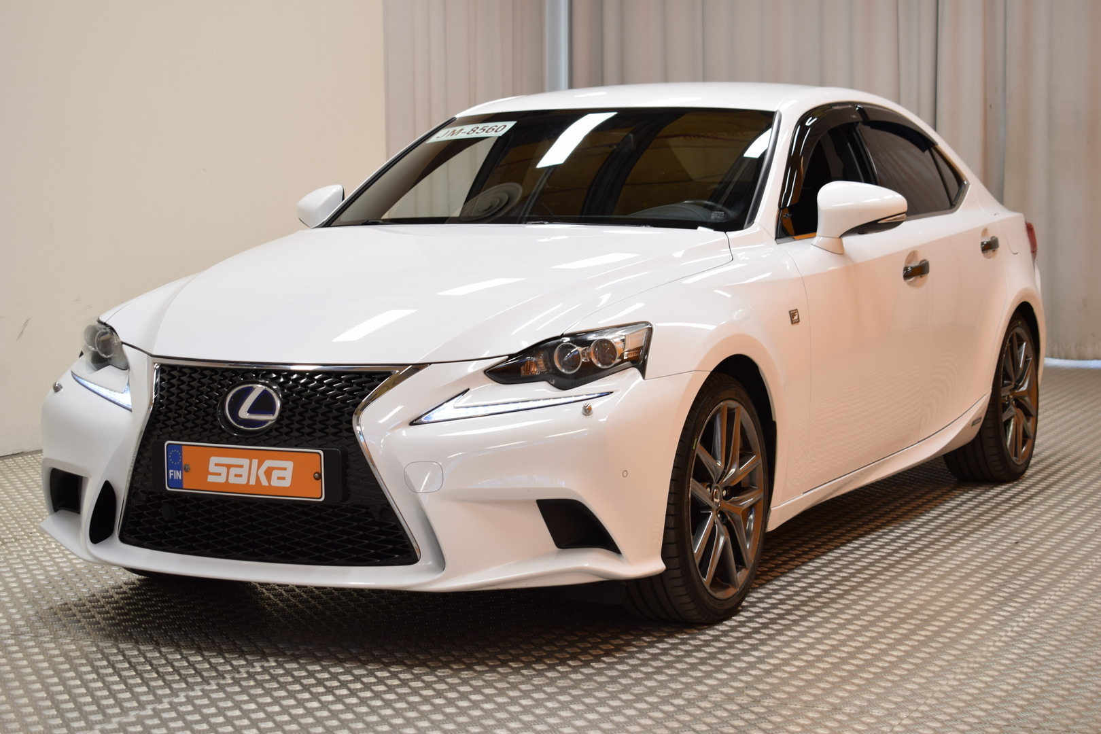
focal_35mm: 72
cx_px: 550
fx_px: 2202
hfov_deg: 28.1
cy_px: 367
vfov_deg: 18.9
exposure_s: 1/8
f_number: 5.3
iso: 100
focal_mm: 48
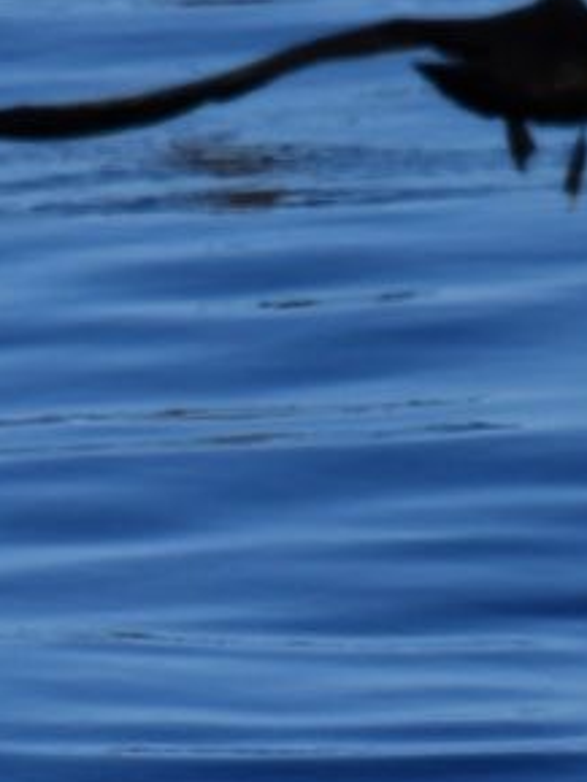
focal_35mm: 1597
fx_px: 36082
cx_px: 360
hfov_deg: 0.9
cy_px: 632
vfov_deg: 1.2
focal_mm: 600
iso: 800
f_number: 6.3
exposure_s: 1/8000
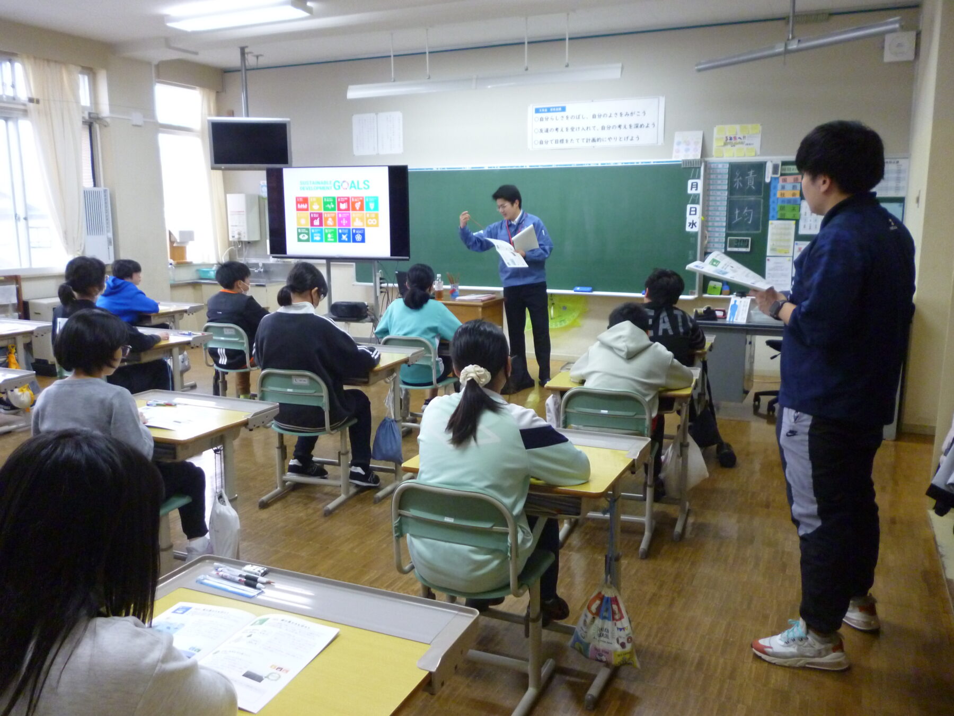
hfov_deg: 63.4
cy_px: 358
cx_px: 477
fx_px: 772
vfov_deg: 49.7
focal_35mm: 28
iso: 400
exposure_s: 1/25
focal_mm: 5
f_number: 3.1
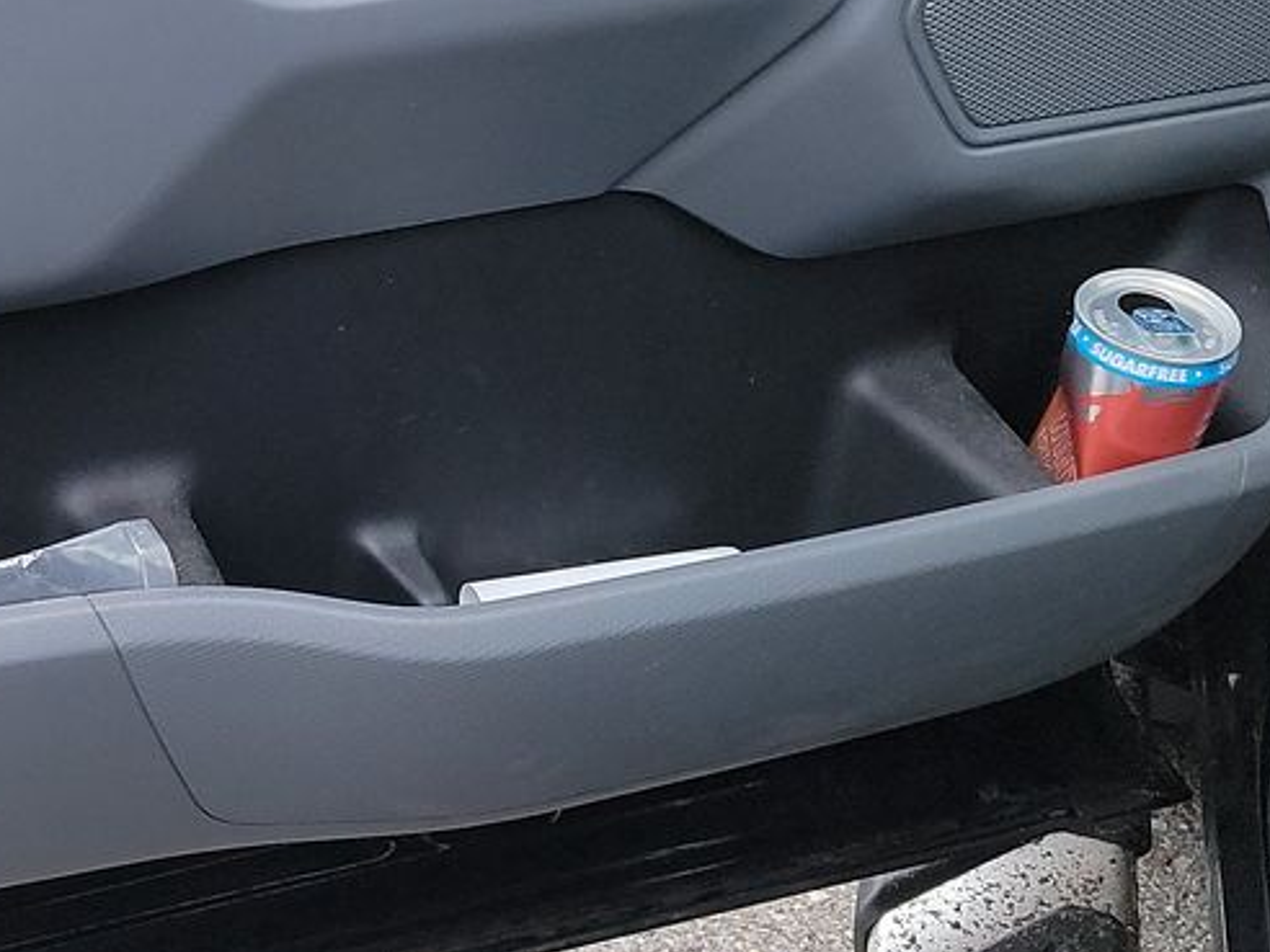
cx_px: -325
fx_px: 2862
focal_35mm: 78
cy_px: 144
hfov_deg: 22.7
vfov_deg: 18.7
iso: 373
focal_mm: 6.7
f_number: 1.8
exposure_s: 1/59
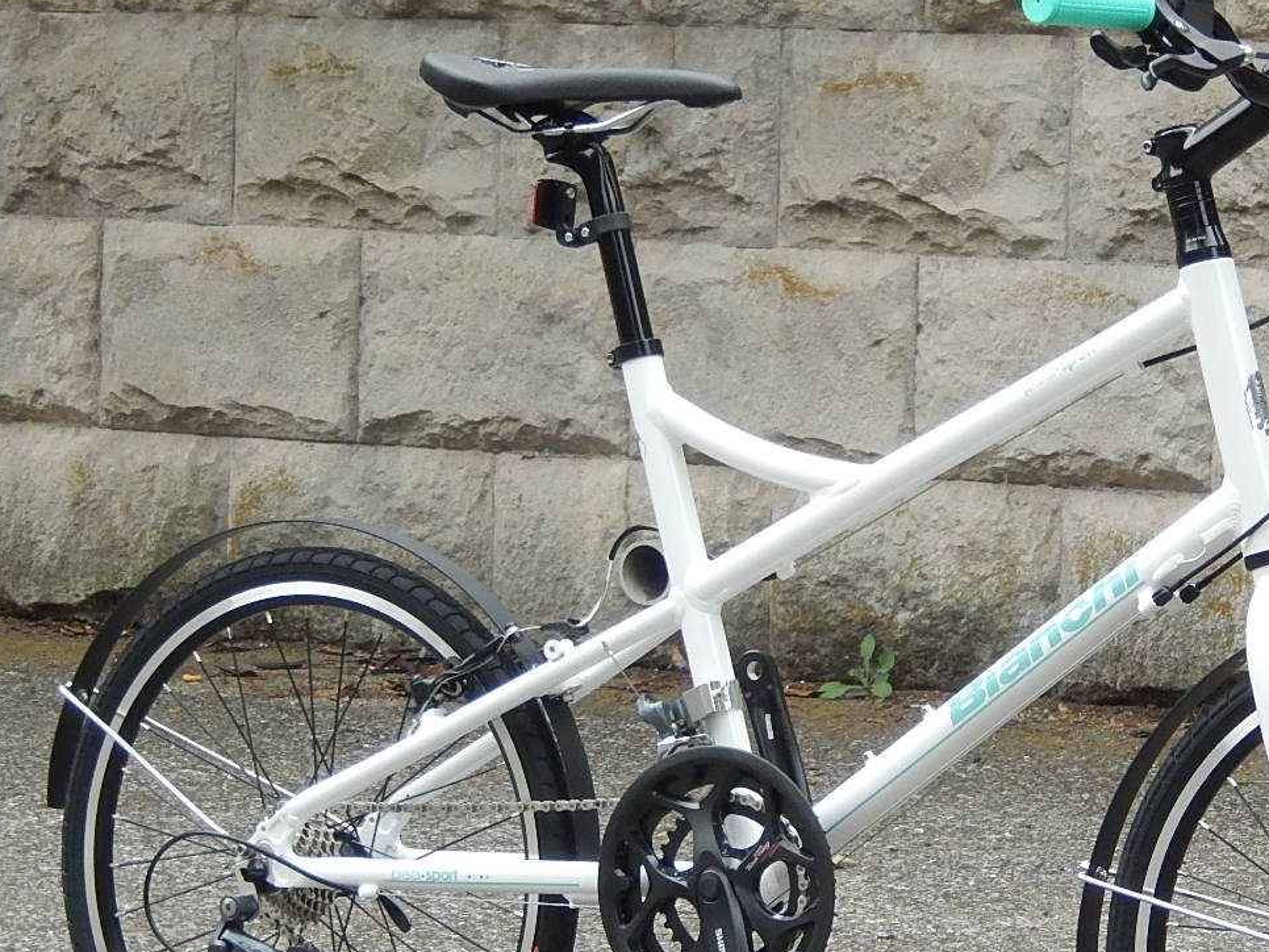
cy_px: 611
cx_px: 939
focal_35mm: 194
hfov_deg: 10.2
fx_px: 7113
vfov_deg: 7.7
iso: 400
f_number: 5.5
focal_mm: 21
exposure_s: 1/160
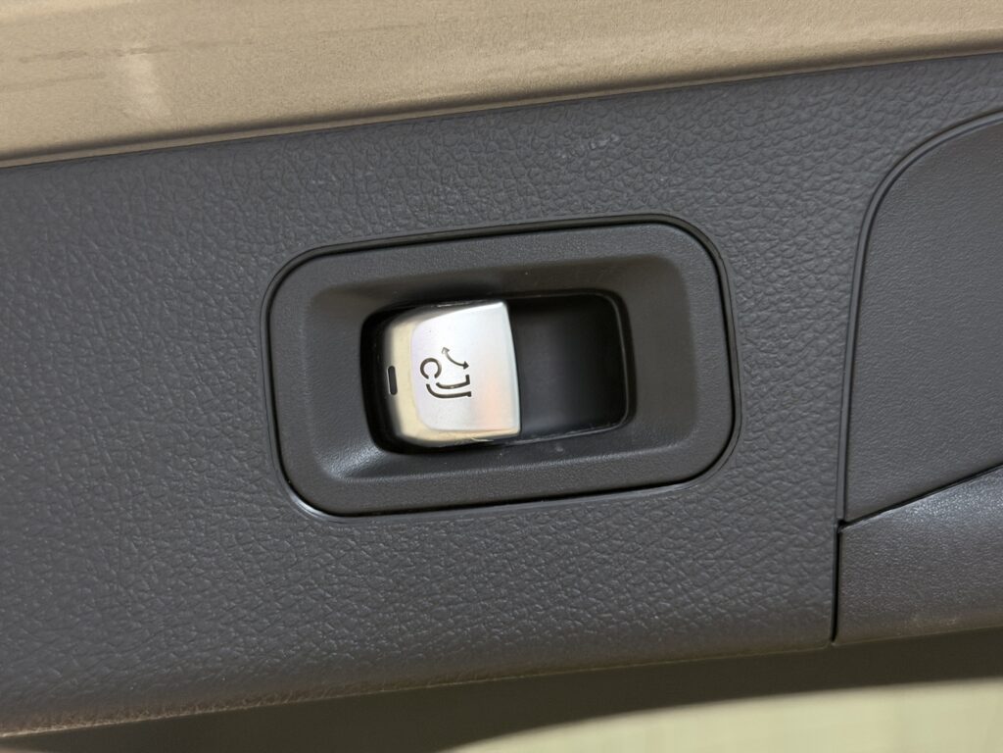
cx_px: 502
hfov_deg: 39.7
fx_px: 1391
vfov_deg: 30.3
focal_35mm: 48
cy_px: 376
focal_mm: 6.76
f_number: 1.78
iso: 125
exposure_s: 1/50
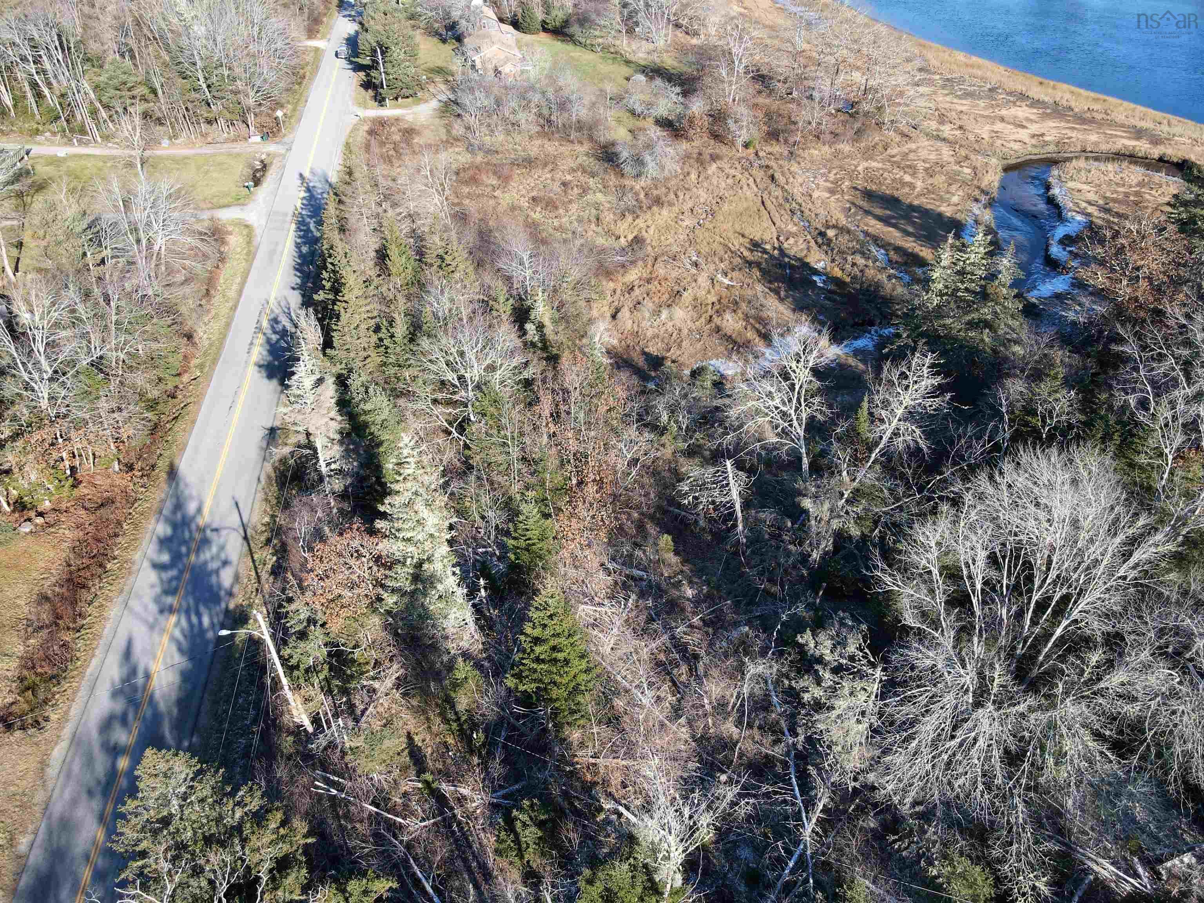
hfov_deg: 71.6
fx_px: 835
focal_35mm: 24
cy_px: 452
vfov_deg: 56.8
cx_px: 602
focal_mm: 4.5
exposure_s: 1/200
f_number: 2.8
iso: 100
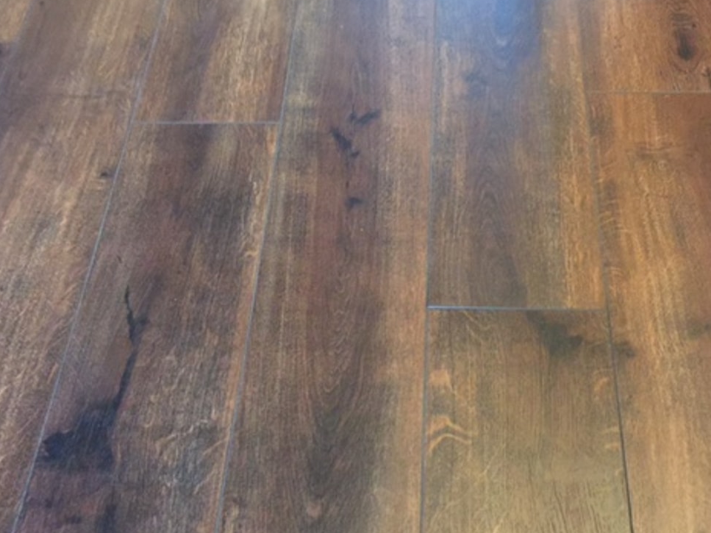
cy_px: 321
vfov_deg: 35.8
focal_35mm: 40
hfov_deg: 46.7
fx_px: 821
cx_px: 405
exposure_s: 1/4
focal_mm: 4.15
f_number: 2.2
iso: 125
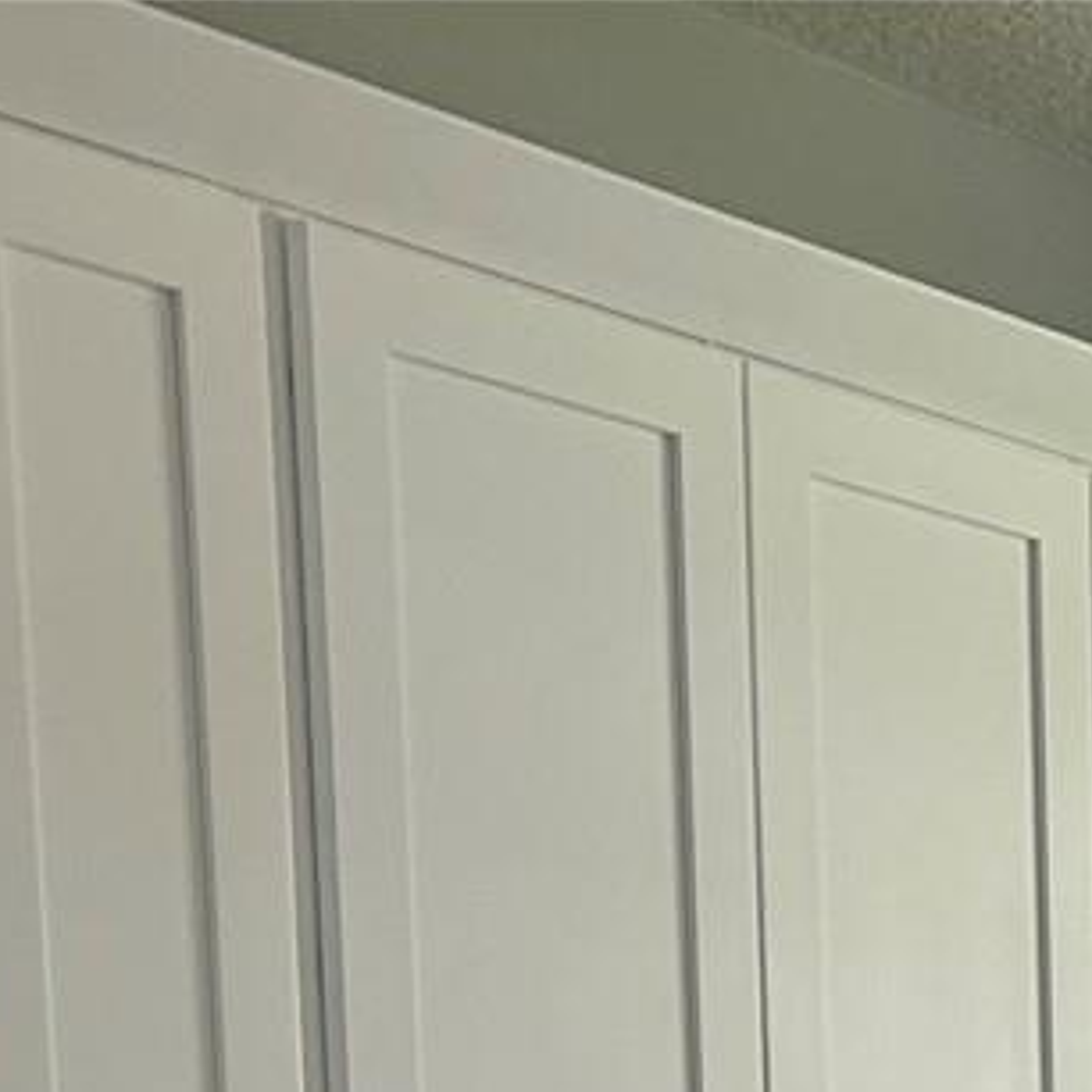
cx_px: 1838
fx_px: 4283
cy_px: 2138
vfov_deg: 12.8
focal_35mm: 120
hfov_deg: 13.3
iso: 160
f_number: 1.5
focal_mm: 5.7
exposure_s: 1/60
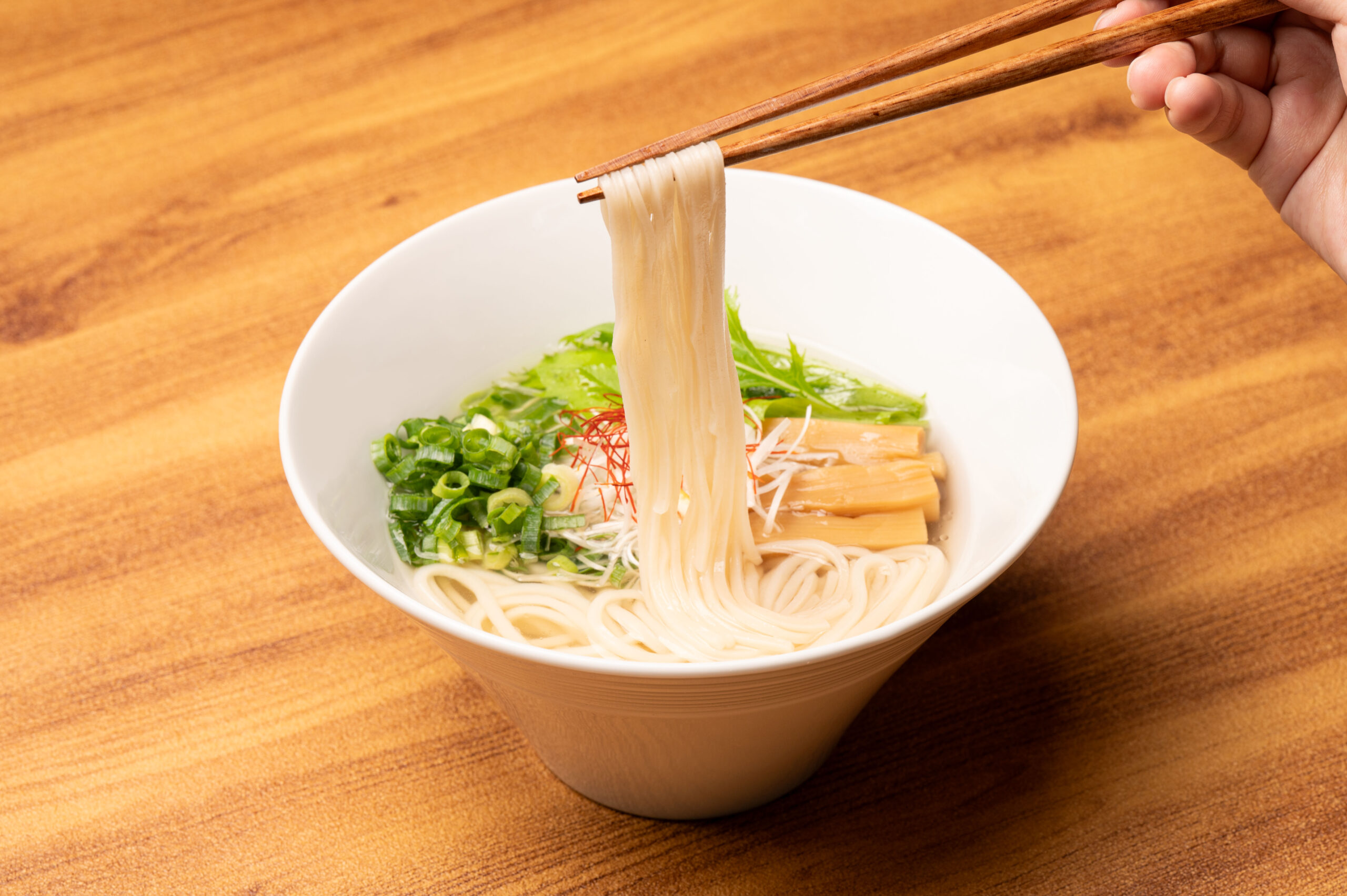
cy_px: 448
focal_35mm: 115
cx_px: 674
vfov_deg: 11.9
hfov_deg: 17.8
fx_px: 4300
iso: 200
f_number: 11
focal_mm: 115
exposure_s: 1/125
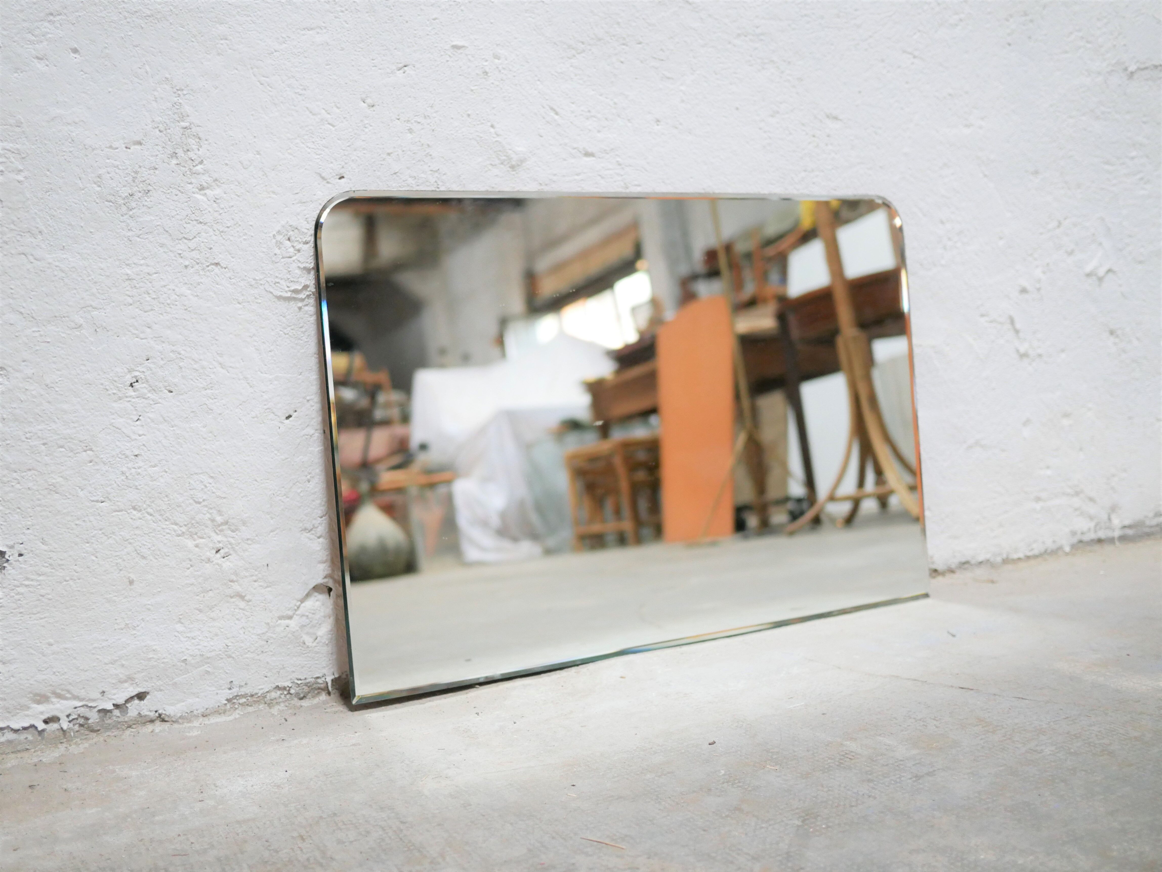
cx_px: 581
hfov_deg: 46.8
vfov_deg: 36.0
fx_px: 1343
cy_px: 436
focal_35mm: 40
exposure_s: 1/60
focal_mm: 20
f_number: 1.7
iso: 1250
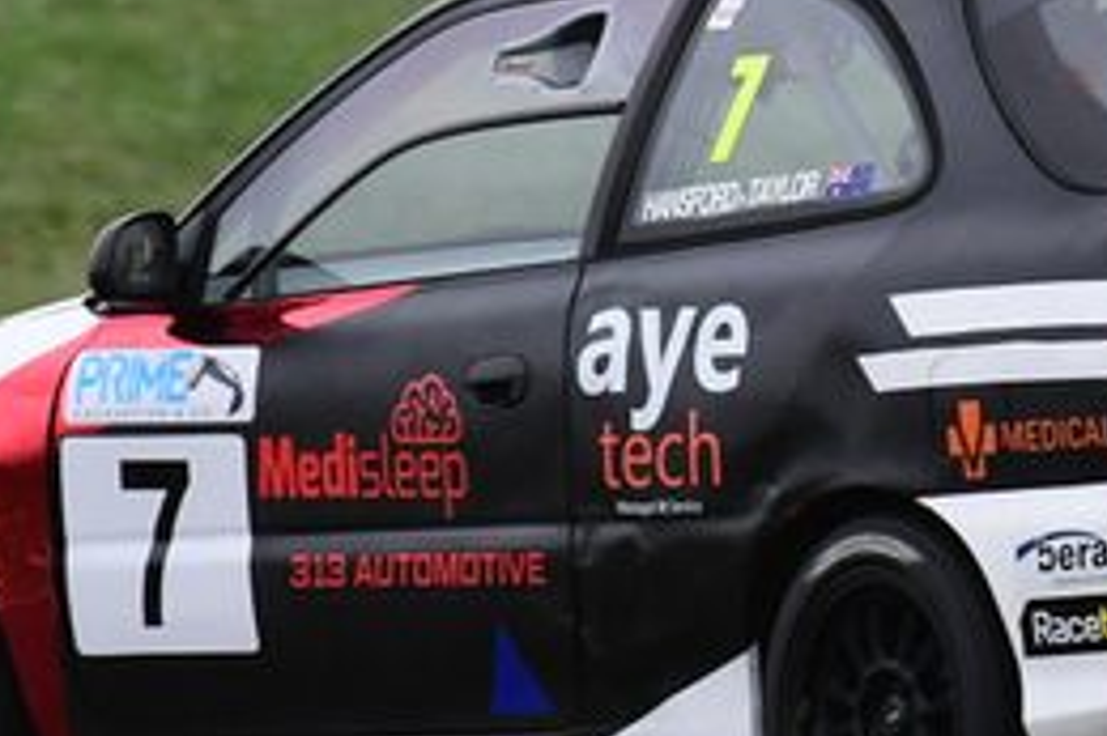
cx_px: 966
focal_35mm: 2309
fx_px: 70954
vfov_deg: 0.6
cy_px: 4
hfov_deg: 0.9
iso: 1000
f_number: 9
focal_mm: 500
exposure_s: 1/640
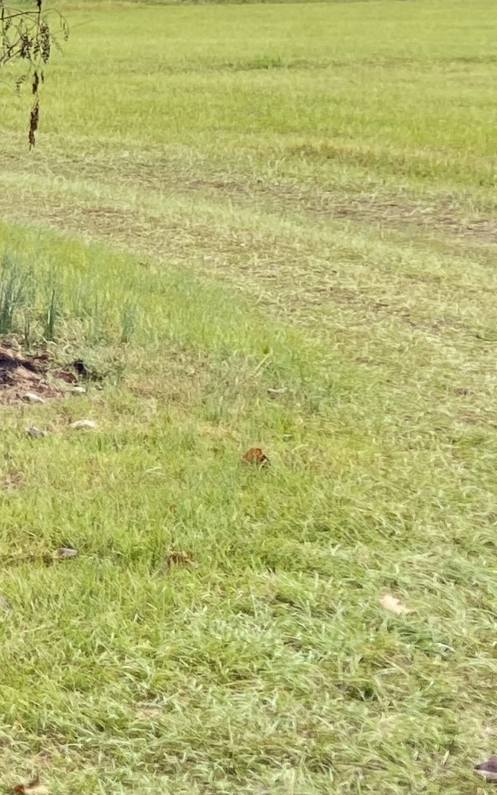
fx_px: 2253
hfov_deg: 9.7
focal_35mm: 104
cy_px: 76
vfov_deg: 19.6
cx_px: -978
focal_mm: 4.25
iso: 32
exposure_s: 1/301
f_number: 1.8
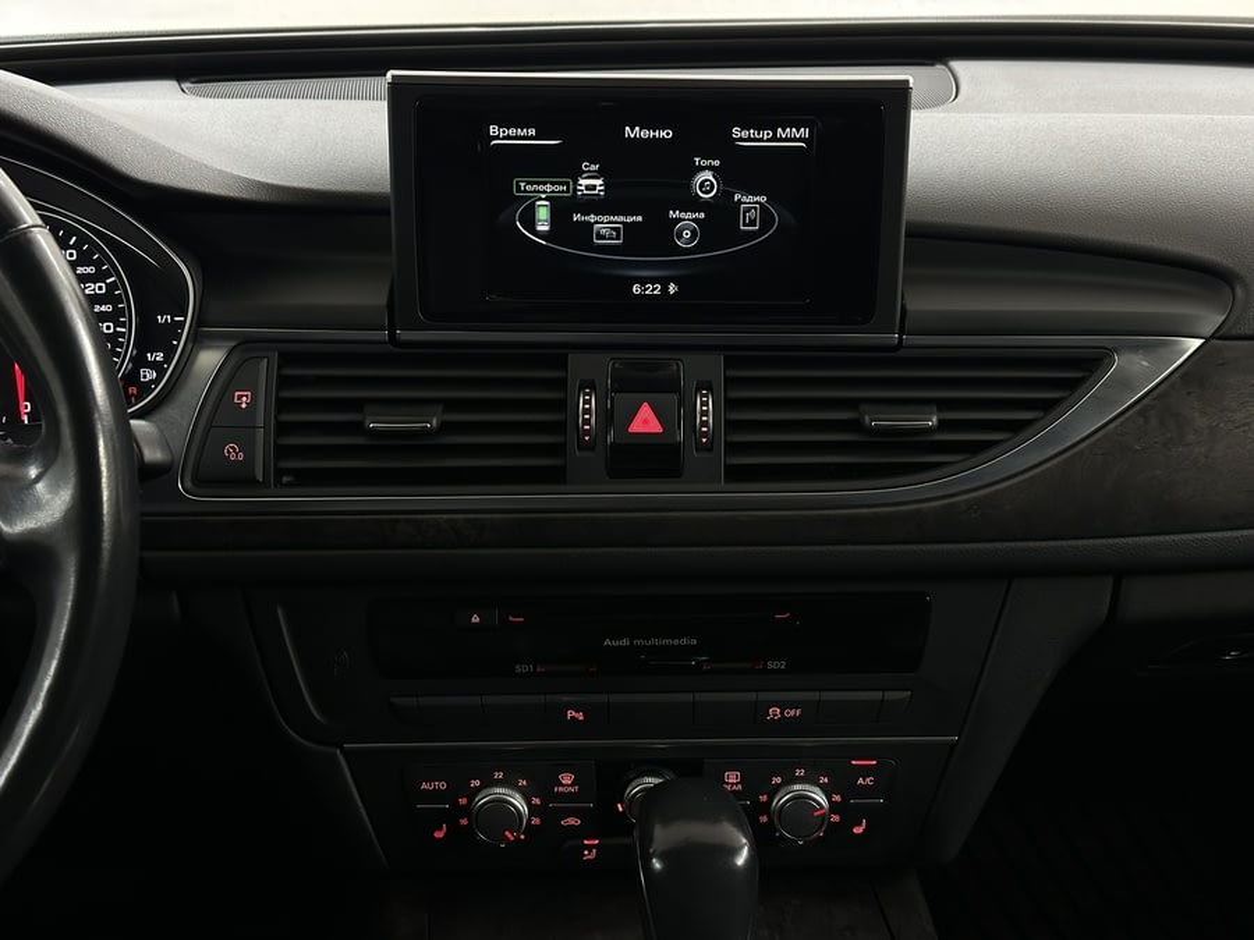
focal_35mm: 48
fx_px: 1739
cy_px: 470
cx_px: 627
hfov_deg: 39.7
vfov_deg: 30.3
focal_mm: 6.86
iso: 250
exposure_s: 1/50
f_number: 1.78
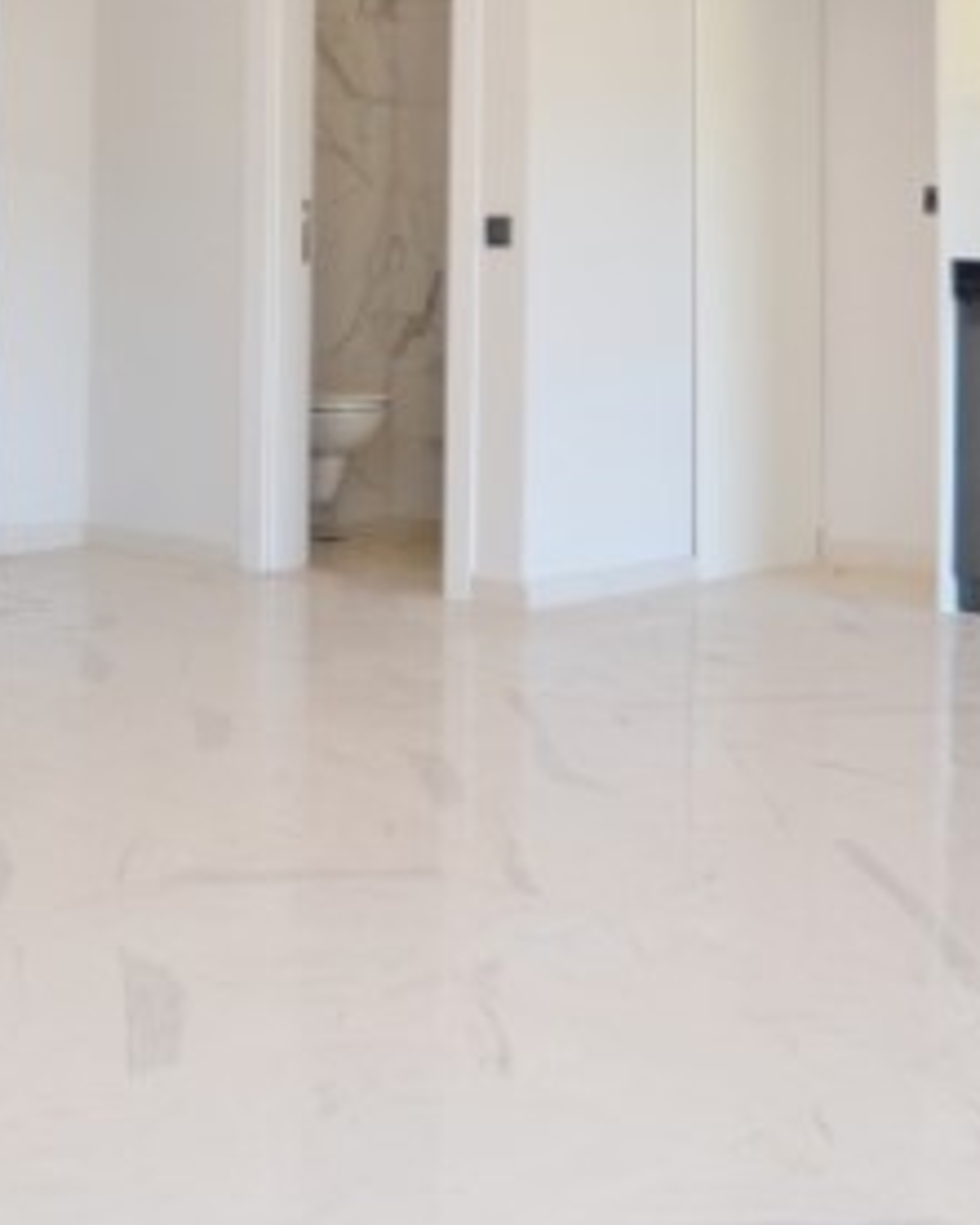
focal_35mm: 59
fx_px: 2138
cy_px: 200
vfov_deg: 30.9
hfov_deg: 25.8
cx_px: 426
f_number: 4.5
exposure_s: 1/80
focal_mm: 10
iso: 200
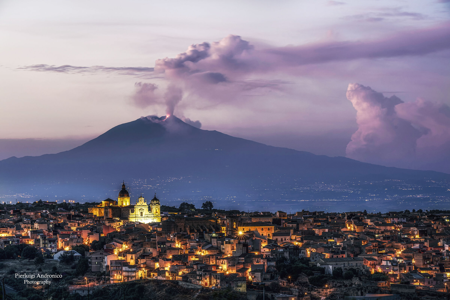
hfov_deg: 16.1
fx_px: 1587
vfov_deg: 10.8
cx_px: 225
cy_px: 150
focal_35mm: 127
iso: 50
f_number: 11
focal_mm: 127
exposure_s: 15
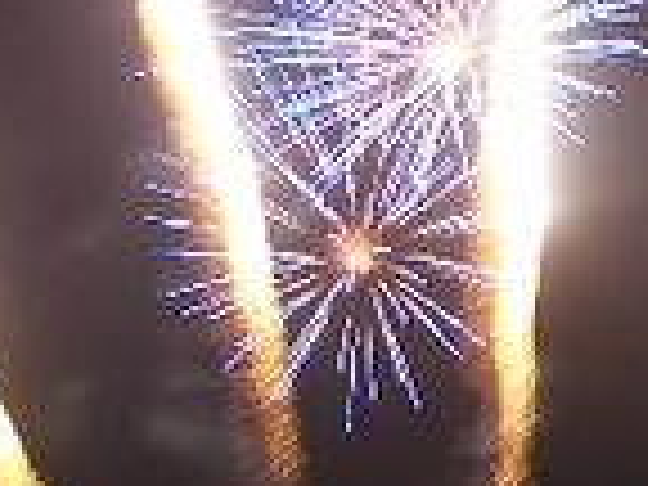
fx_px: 2583
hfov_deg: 14.3
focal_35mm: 138
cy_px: 356
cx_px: 392
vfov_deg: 10.7
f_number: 2.6
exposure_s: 1
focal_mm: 5.8
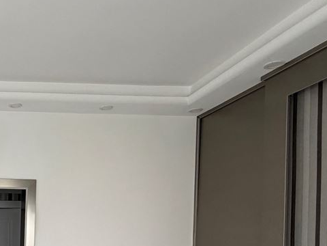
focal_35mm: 42
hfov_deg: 38.6
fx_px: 397
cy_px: 242
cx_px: -15
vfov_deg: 31.9
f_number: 2.2
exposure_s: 1/121
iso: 250
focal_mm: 2.22
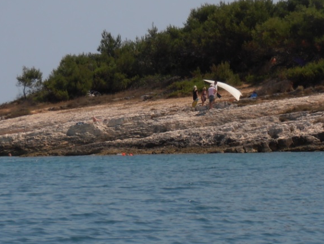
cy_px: 55
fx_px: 2303
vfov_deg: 6.0
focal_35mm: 246
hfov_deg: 8.0
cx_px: 133
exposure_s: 1/160
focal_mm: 24.39
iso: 80
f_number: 15
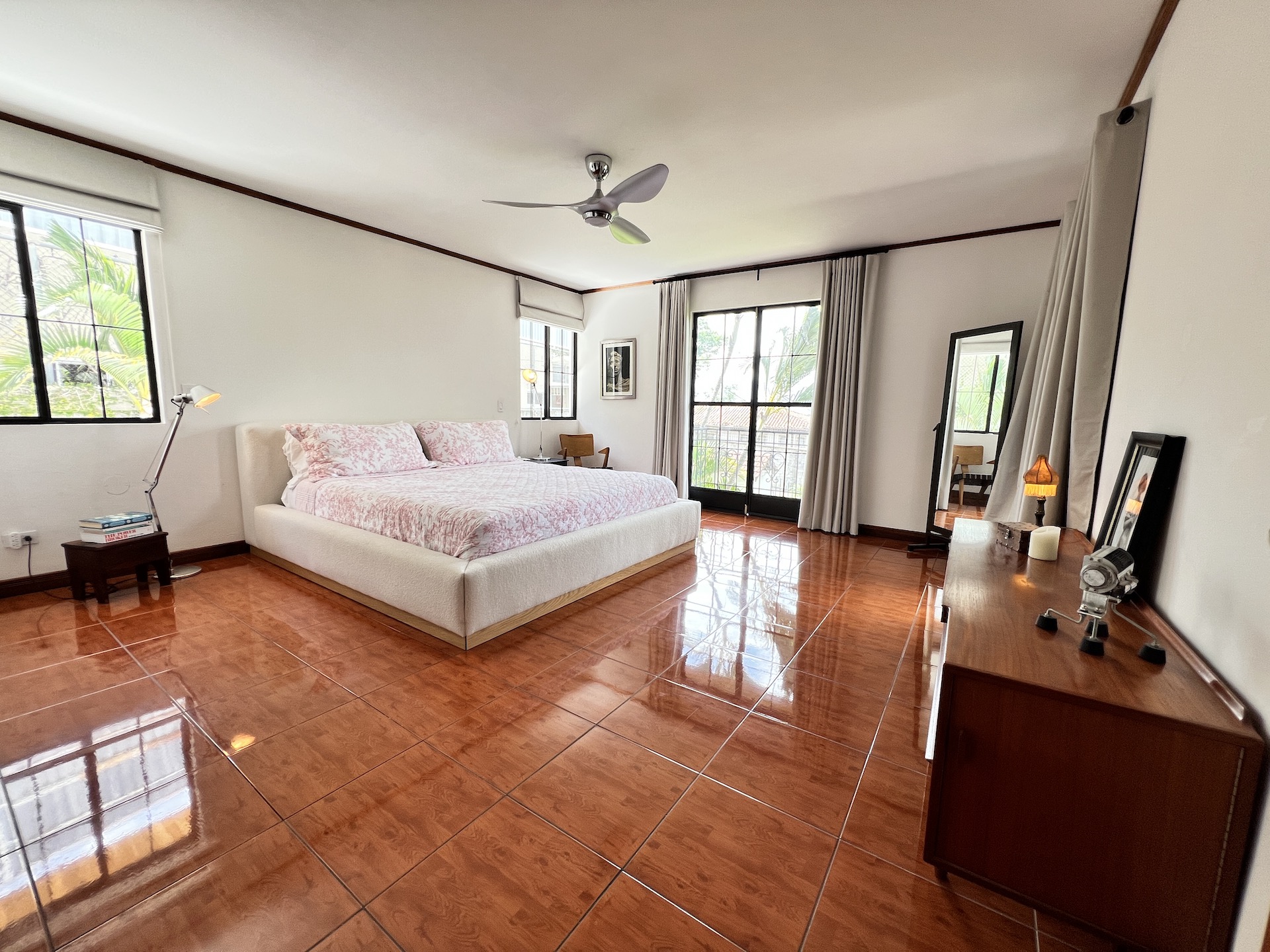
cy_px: 476
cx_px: 635
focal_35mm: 13
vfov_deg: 89.9
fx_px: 477
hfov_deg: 106.2
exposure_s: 1/99
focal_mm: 1.57
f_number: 1.8
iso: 64
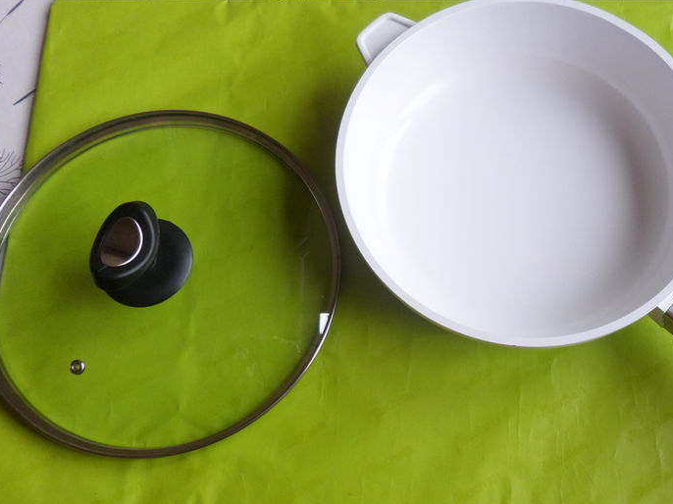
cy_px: 285
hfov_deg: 51.5
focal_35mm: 35
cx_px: 455
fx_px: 680
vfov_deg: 40.6
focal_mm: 4.3
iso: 160
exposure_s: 1/30
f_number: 3.1
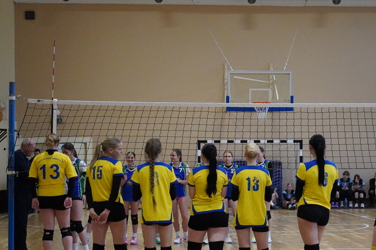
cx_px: 212
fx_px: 856
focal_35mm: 82
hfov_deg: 24.8
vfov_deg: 16.6
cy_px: 169
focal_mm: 40
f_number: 5
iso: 12800
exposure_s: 1/1000
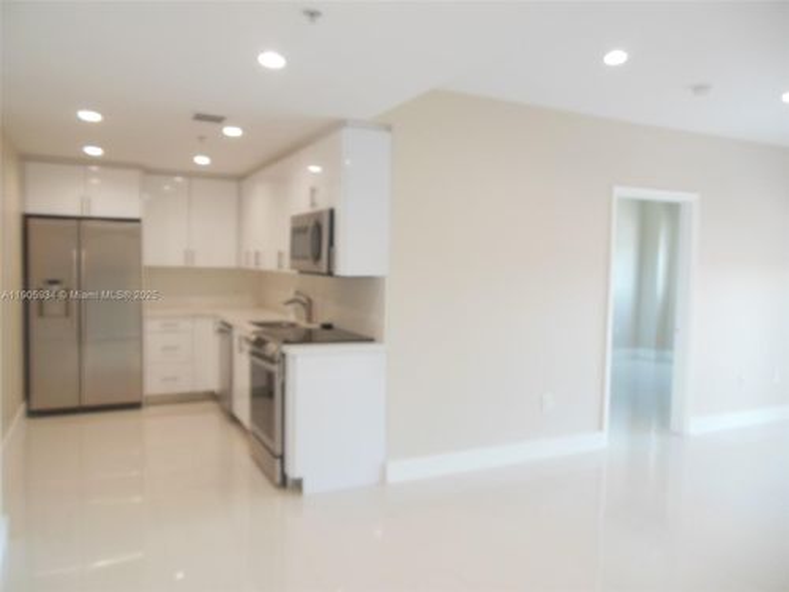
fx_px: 570
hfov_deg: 69.4
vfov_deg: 54.9
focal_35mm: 25
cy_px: 296
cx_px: 394
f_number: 3.2
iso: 125
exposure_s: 1/30
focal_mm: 4.5
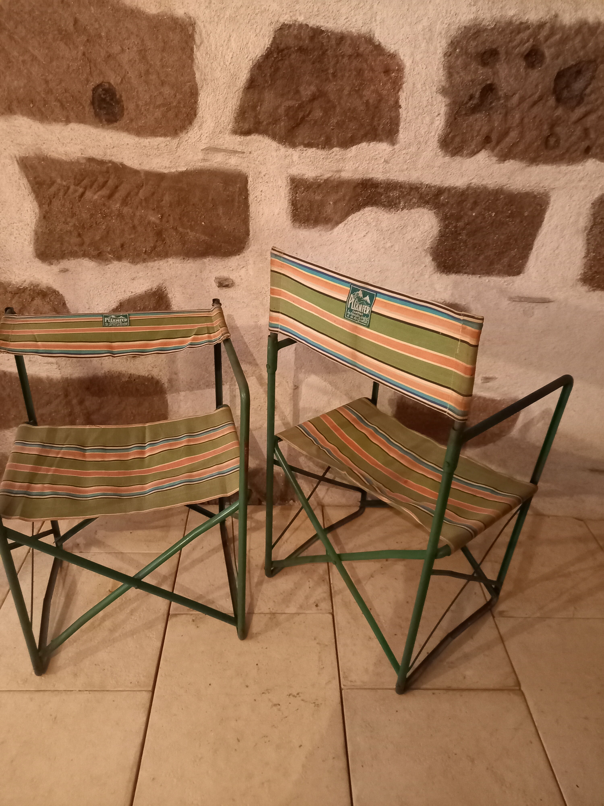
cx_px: 302
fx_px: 582
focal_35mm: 25
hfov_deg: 54.9
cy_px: 403
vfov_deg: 69.4
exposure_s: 1/16.7
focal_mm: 4.6
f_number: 2
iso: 1600
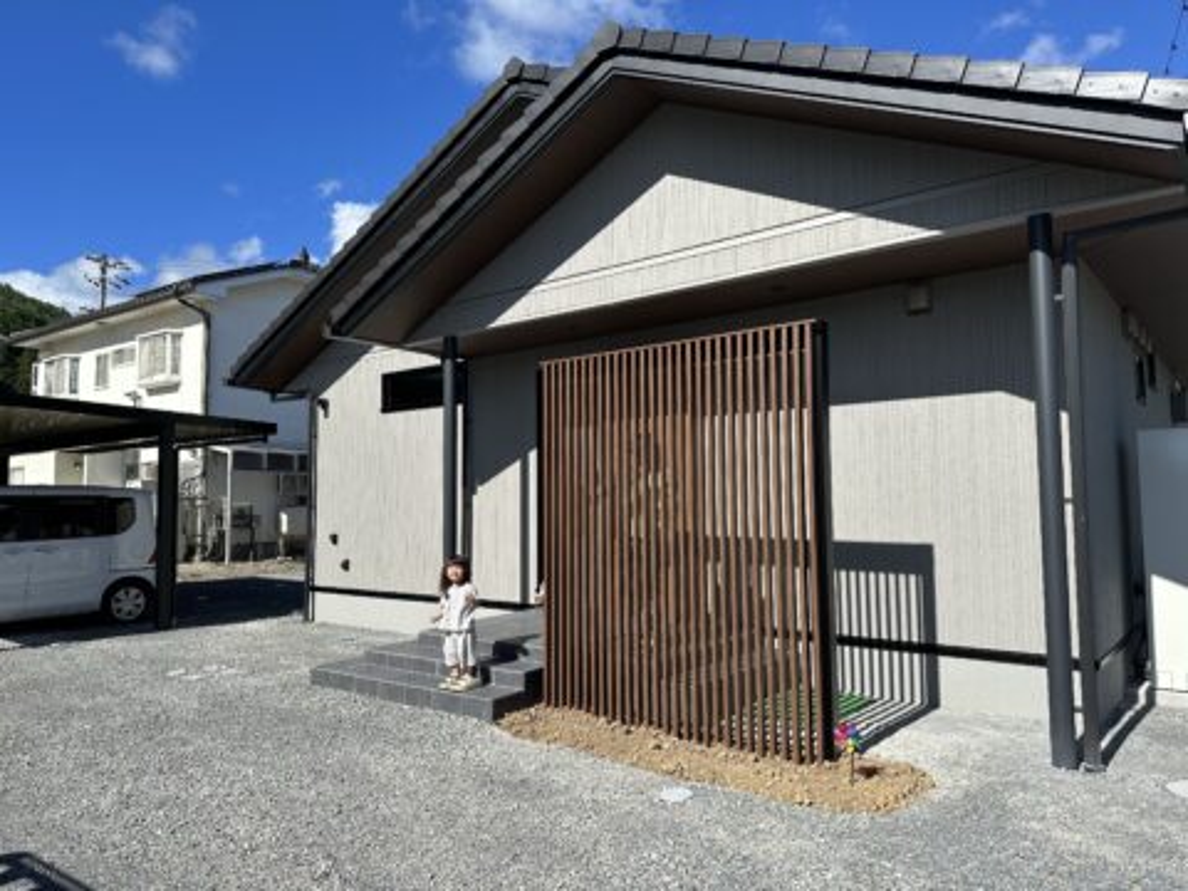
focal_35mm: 24
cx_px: 594
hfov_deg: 71.6
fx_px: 824
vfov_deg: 56.8
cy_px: 446
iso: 80
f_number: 1.78
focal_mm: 6.86
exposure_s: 1/4545
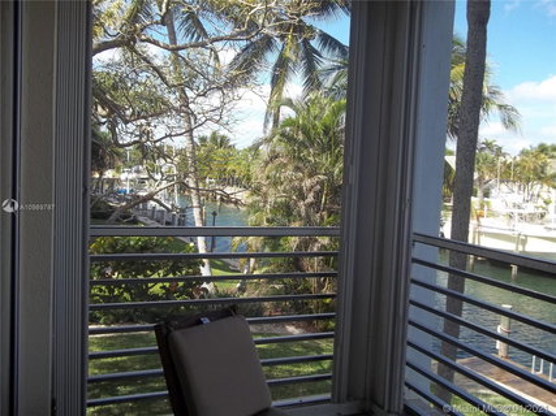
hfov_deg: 56.8
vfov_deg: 44.1
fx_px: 514
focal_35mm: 32
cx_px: 278
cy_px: 208
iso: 64
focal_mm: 5.7
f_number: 2.9
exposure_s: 1/320
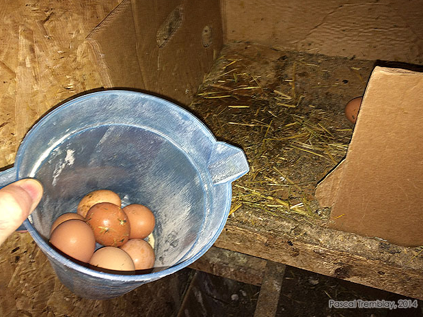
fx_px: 367
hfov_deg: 60.0
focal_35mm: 30
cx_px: 206
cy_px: 154
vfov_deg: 46.8
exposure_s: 1/16
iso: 32
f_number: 2.2
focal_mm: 4.15
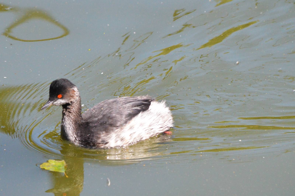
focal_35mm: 330
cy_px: 98
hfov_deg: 6.3
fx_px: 2699
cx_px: 148
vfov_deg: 4.1
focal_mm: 220
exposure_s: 1/4000
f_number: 8
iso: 2500
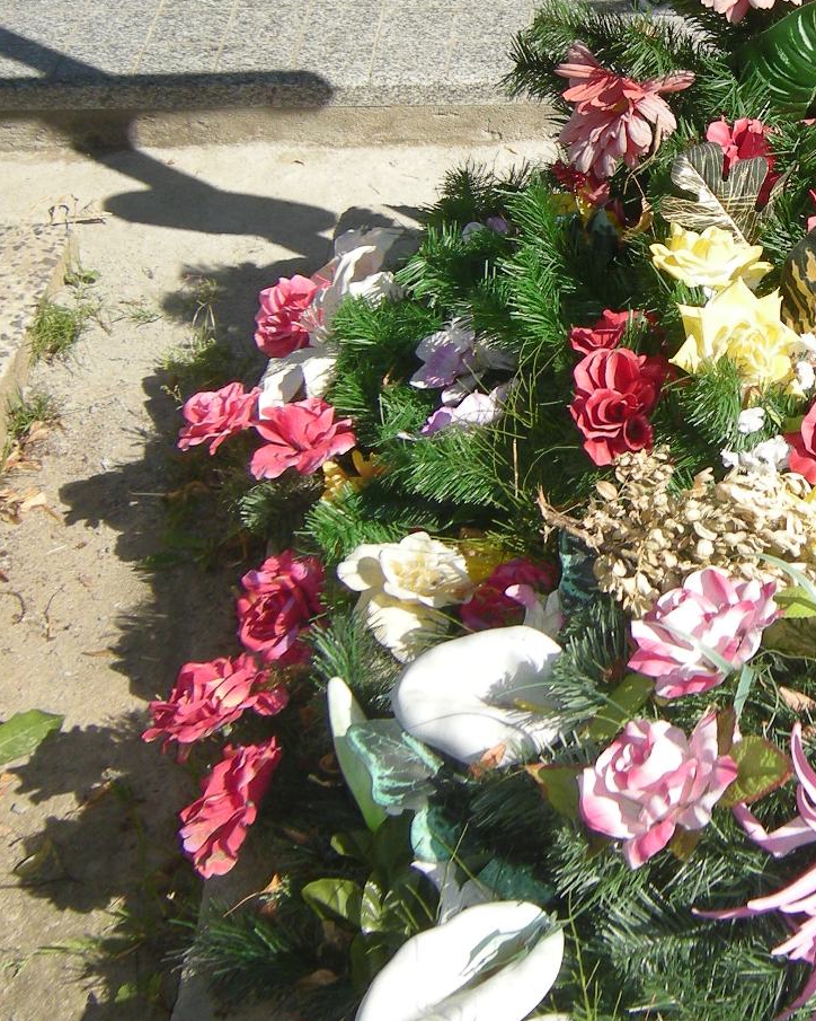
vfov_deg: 28.5
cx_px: 797
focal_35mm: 65
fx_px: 1962
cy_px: 191
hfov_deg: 22.7
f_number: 5.8
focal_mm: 5.3
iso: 91
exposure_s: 1/253
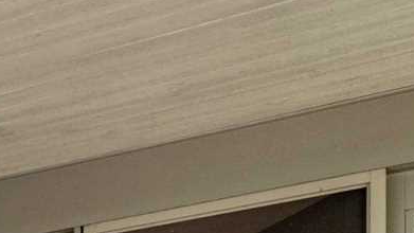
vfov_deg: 8.8
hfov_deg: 12.4
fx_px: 1263
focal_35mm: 115
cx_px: -707
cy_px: 687
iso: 100
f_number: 5.6
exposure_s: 1/80
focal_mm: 14
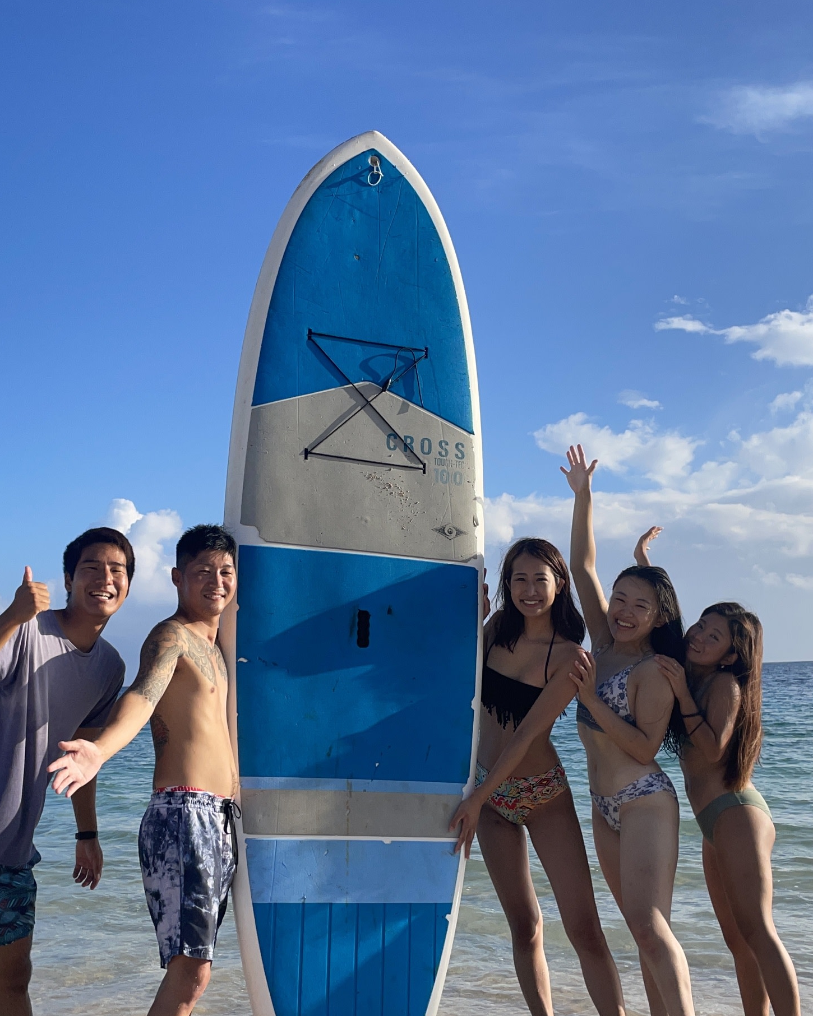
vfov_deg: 43.6
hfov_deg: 35.7
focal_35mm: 42
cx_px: 395
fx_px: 1263
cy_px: 607
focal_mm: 4.2
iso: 32
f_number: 1.6
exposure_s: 1/3205
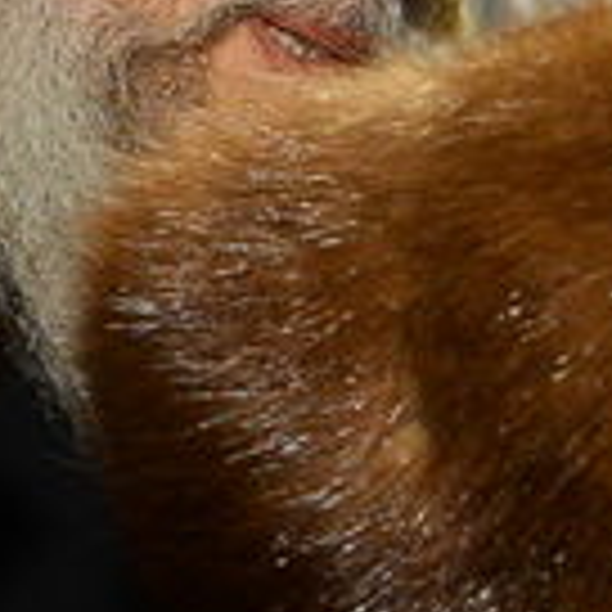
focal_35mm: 263
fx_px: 5261
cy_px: 1190
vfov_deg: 6.5
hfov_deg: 6.0
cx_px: 2030
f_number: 7.1
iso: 1600
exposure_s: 1/100
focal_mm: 30
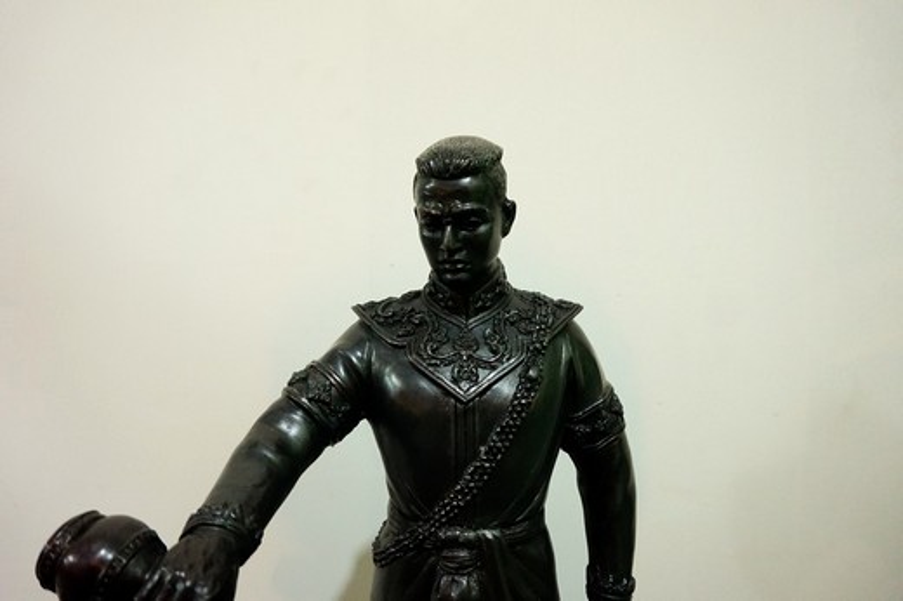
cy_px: 300
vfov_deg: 53.1
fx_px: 602
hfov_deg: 73.8
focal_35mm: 24
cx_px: 452
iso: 2500
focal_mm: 16
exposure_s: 1/60
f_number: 4
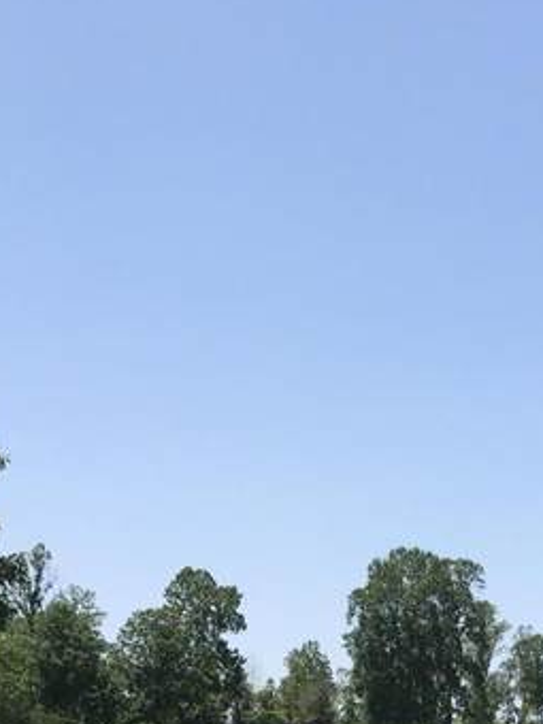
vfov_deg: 22.2
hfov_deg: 18.4
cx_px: 471
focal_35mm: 79
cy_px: 941
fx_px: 1652
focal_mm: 3.99
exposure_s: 1/1953
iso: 20
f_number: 1.8
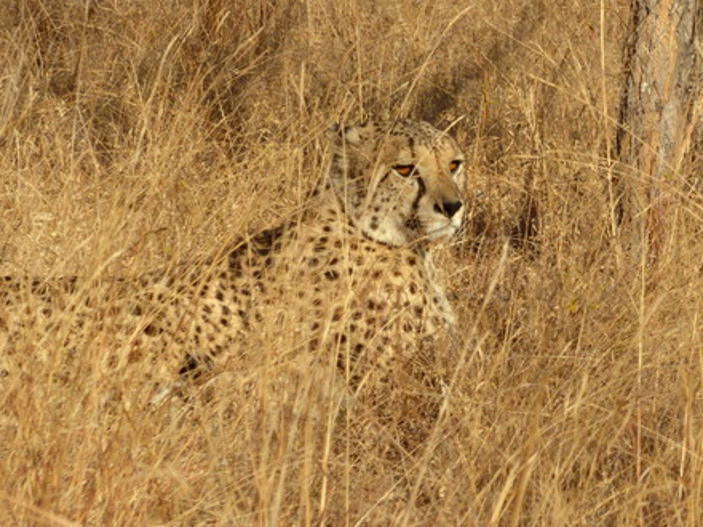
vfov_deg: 4.4
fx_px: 6824
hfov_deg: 5.9
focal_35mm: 336
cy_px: 126
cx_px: 550
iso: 100
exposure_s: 1/200
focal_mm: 33.2
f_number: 7.1
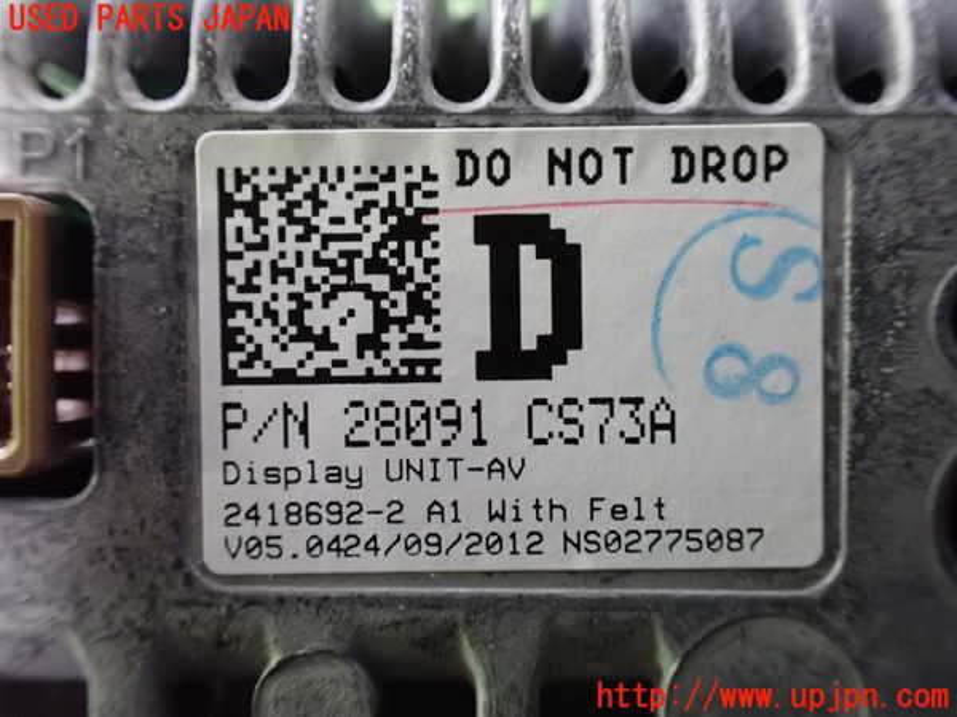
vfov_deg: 46.8
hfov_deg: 60.0
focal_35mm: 30
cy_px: 358
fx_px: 829
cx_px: 478
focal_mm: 5.4
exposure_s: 1/30
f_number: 2.3
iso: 1600
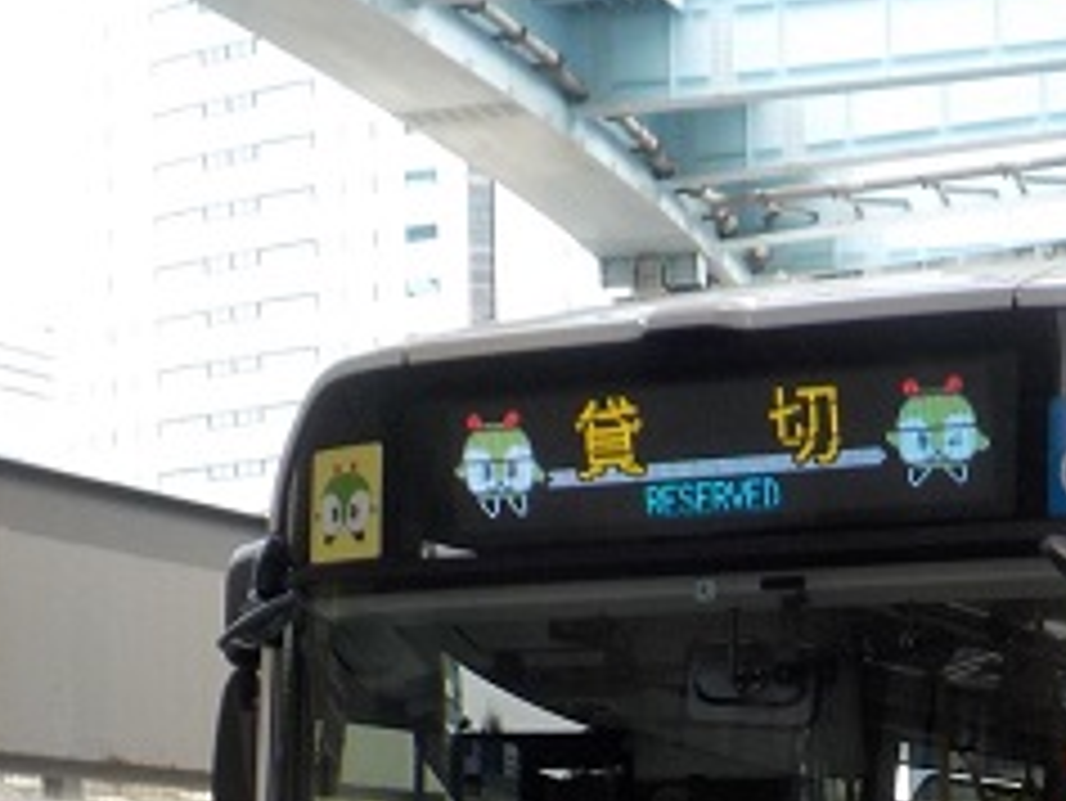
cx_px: 1035
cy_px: 954
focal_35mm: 76
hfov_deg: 24.6
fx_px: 2342
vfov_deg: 18.4
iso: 125
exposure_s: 1/160
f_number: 3.3
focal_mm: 4.1
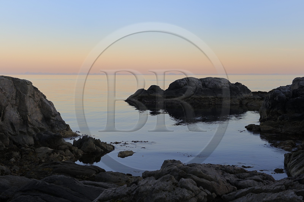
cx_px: 152
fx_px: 371
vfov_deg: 30.5
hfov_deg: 44.5
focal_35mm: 44
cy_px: 101
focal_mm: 44
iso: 200
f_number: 6.3
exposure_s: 1/100
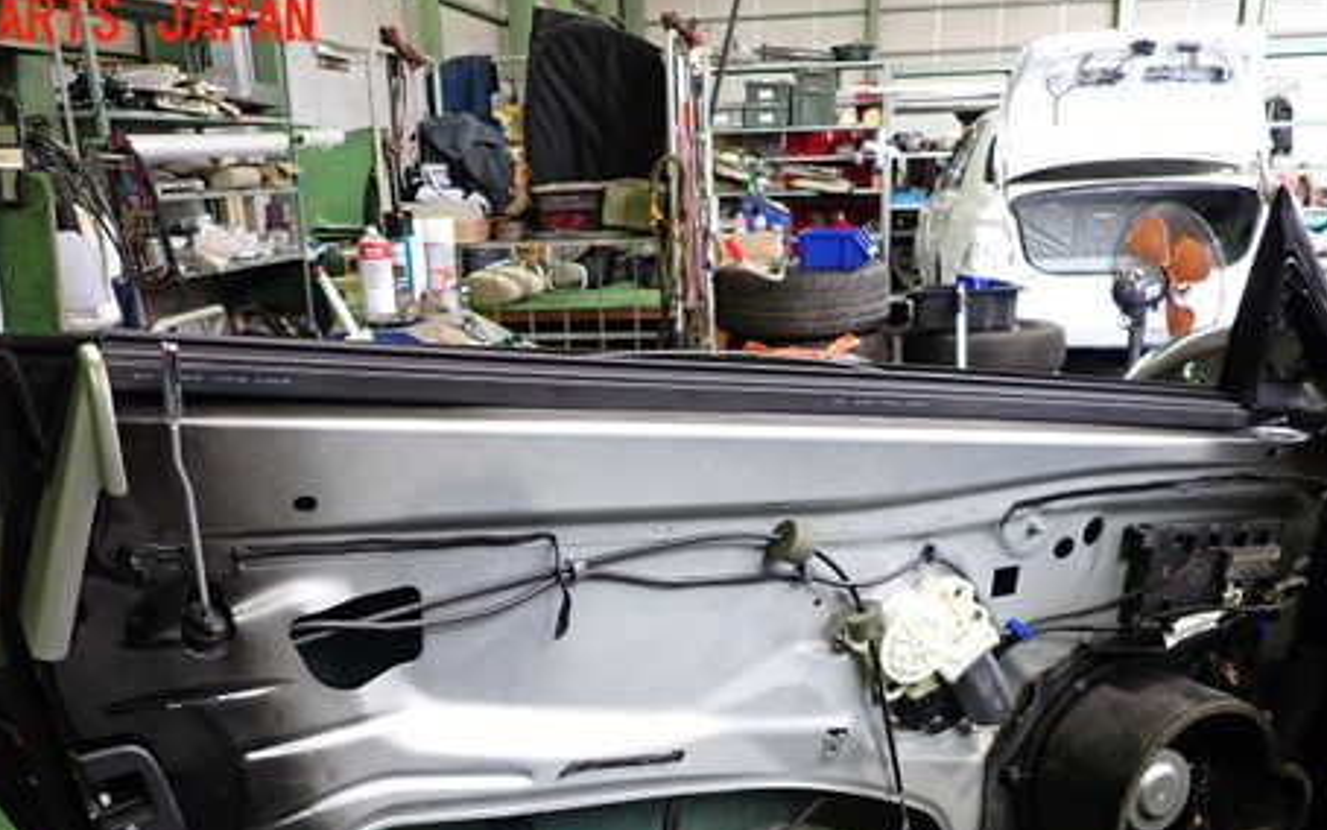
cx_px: 661
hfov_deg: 55.3
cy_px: 643
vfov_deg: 35.3
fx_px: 1266
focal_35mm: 35
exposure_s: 1/30
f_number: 2
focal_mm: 4.5
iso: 250
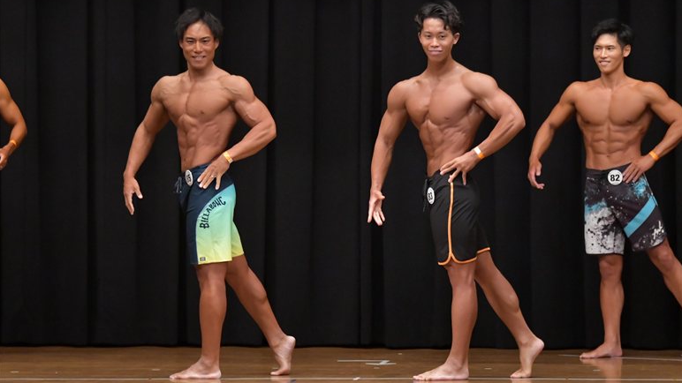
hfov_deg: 9.5
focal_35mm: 228
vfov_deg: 5.3
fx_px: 4123
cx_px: 341
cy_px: 187
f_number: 5.6
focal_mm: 145
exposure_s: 1/400
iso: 6400
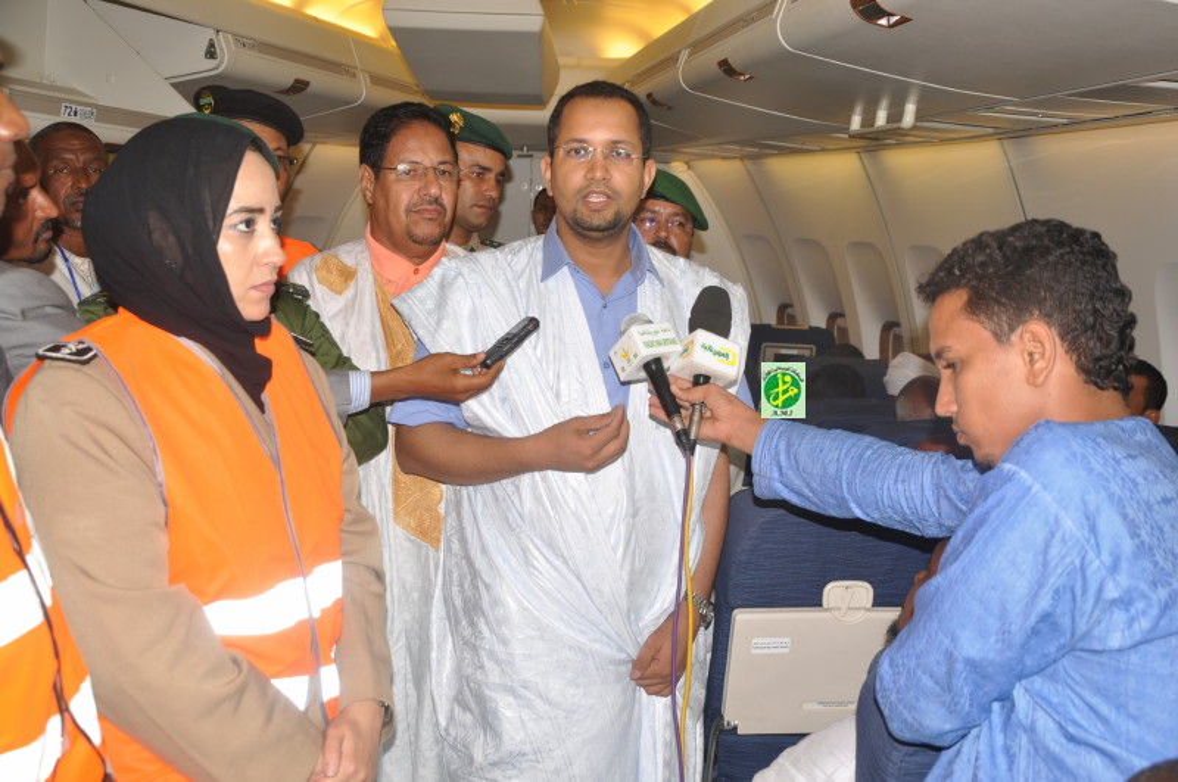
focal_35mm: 39
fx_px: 1274
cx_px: 589
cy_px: 391
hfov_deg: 49.6
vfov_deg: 34.1
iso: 250
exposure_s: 1/60
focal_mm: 26
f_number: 5.6
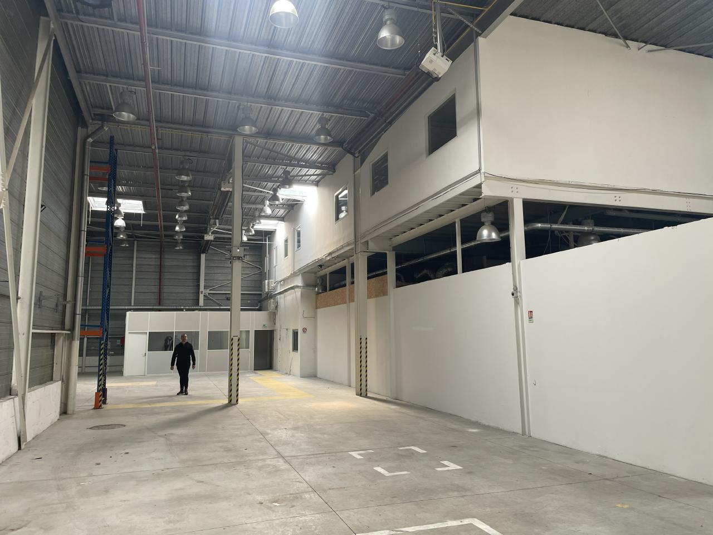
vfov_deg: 53.1
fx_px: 536
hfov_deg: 67.3
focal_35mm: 26
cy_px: 268
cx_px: 356
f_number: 1.6
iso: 80
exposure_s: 1/121
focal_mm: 4.2
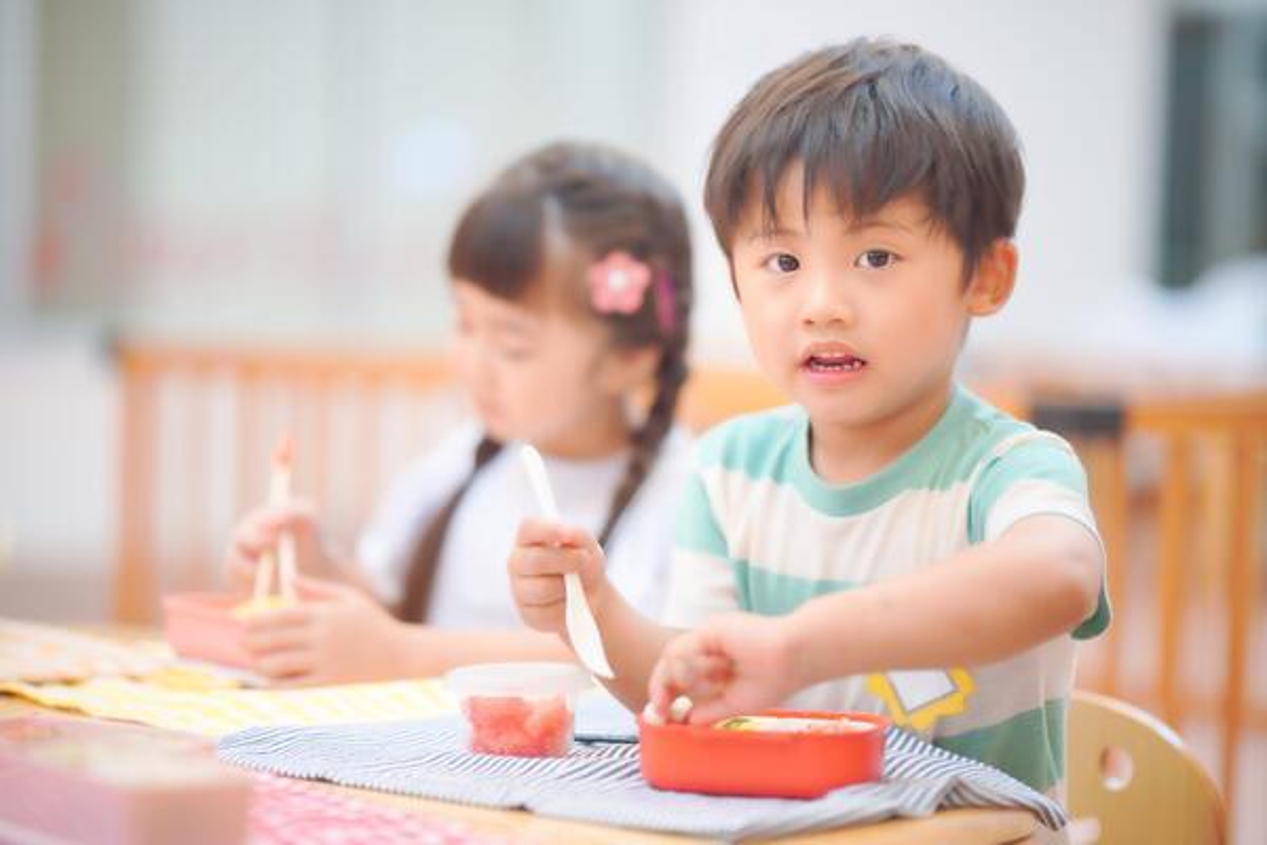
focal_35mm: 85
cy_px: 422
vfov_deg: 16.1
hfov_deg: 23.9
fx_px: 2991
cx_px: 634
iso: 400
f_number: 1.4
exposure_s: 1/400
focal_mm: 85
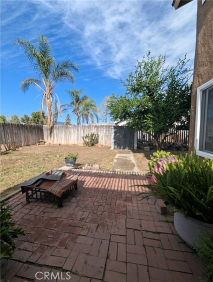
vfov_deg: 106.1
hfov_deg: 90.1
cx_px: 106
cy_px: 141
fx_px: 106
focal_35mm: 13
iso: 67
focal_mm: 1.95
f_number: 2.2
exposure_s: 1/1422
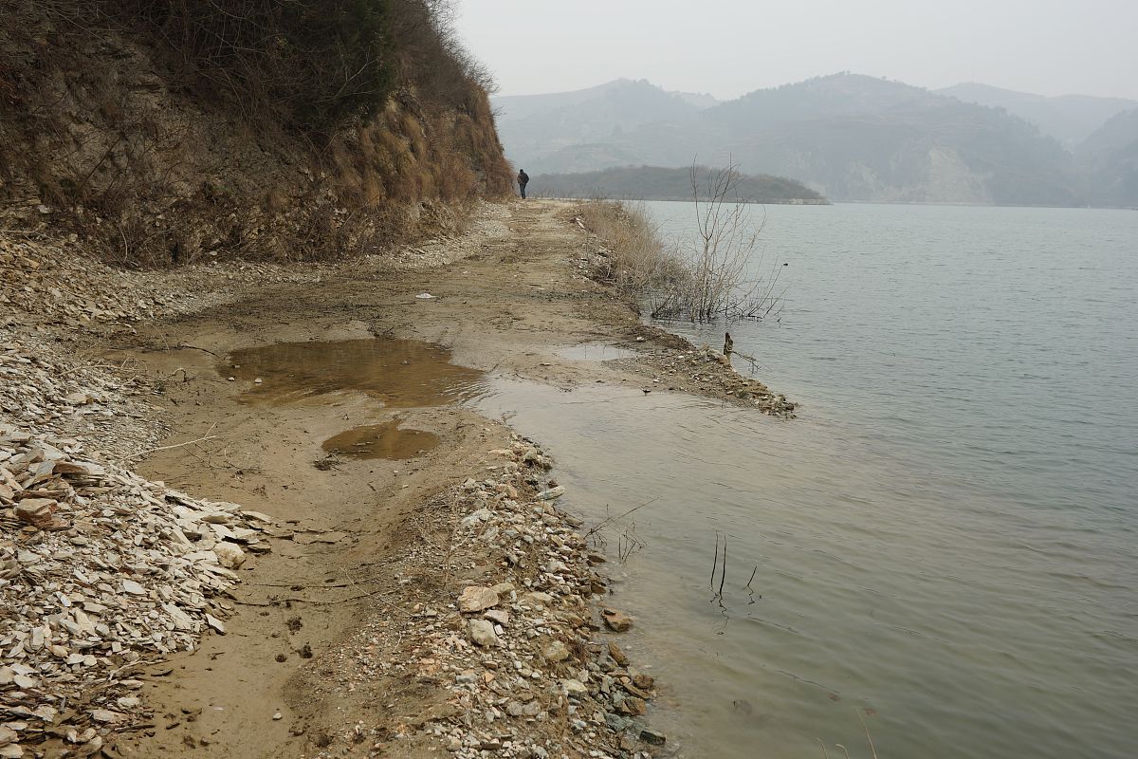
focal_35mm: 35
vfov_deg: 37.9
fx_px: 1106
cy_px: 380
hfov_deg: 54.4
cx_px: 569
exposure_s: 1/100
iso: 100
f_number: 6.3
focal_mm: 35
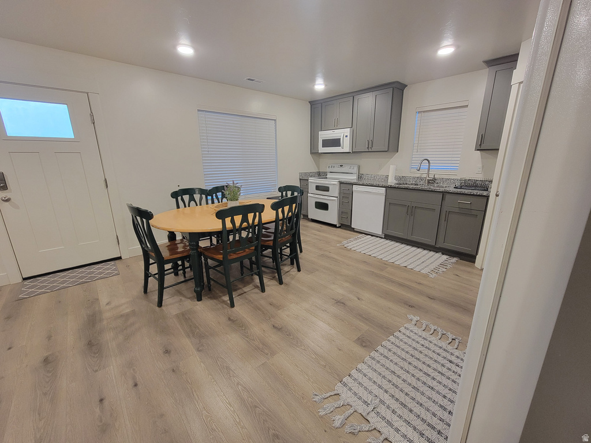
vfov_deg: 89.9
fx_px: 222
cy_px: 222
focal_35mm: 13
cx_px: 296
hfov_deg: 106.2
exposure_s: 1/60
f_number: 2.2
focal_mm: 2.2
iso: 400
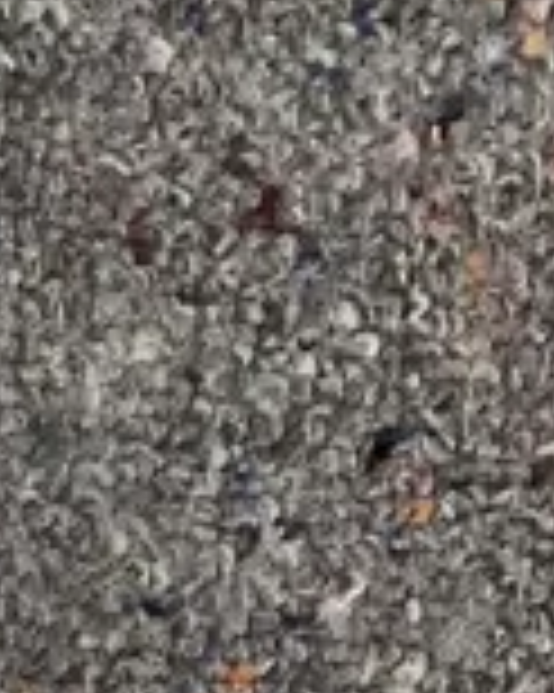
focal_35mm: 169
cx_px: -1022
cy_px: 1944
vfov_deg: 9.4
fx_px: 3467
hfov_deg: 8.0
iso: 80
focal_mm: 4.25
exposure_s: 1/100
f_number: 1.8
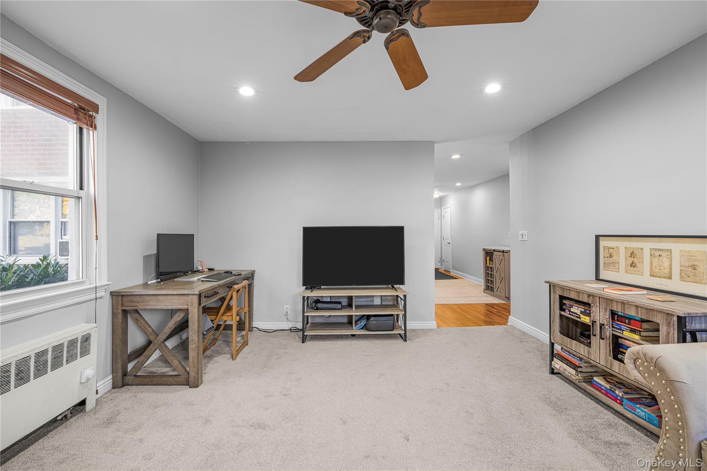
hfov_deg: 104.3
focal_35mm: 14
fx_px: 275
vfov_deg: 81.2
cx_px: 354
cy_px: 236
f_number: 9
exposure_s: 1/1.67
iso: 250
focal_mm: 14
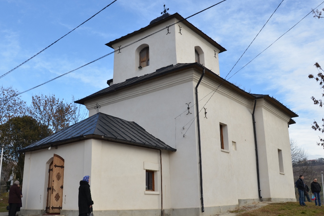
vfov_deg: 37.3
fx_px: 320
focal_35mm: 36
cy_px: 112
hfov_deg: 53.6
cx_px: 148
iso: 160
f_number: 8
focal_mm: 21
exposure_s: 1/200
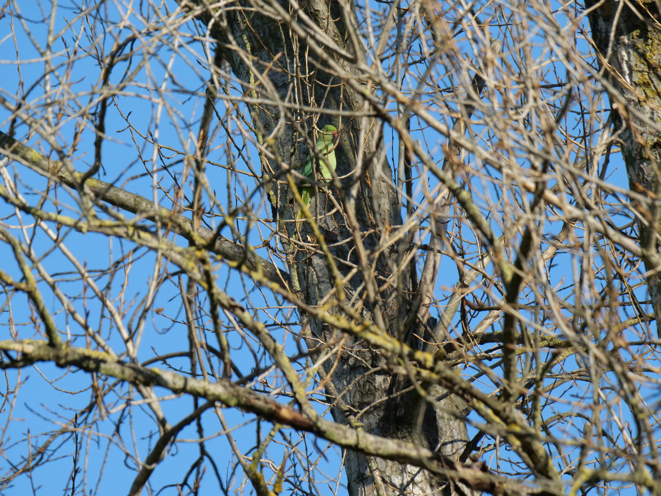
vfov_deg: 1.9
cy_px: 248
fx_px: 15276
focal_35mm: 800
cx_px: 330
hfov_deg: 2.5
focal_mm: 400
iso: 1600
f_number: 9
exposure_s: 1/2000
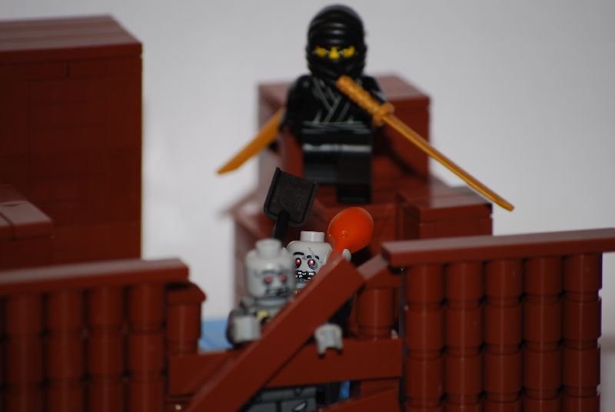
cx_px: 308
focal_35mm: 300
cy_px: 206
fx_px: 5132
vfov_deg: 4.6
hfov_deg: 6.9
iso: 100
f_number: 7.1
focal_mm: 200
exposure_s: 1/60
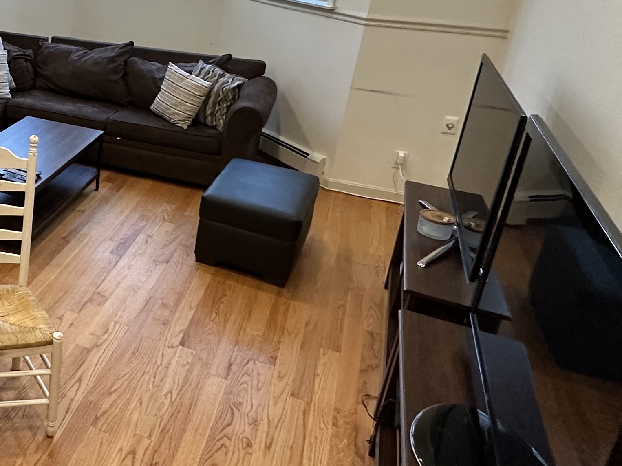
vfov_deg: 37.7
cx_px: -40
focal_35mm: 37
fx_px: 665
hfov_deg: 41.5
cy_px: 119
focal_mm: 2.22
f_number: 2.2
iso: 250
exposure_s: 1/120
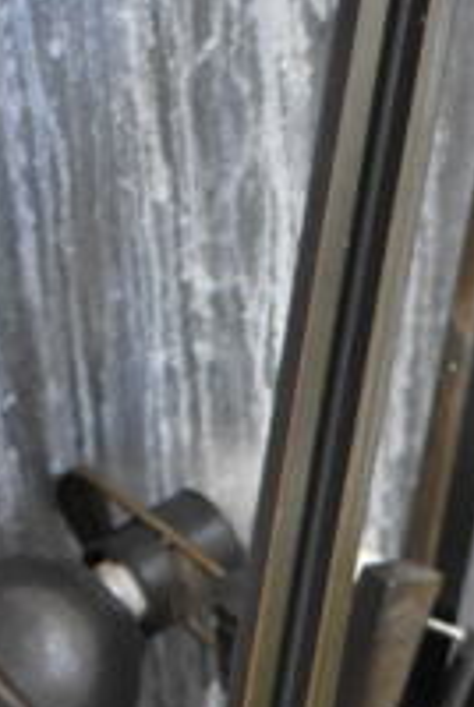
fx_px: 2421
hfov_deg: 10.9
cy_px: 1041
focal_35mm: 123
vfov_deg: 15.4
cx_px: 658
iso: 3200
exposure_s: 1/125
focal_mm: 18
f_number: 3.5
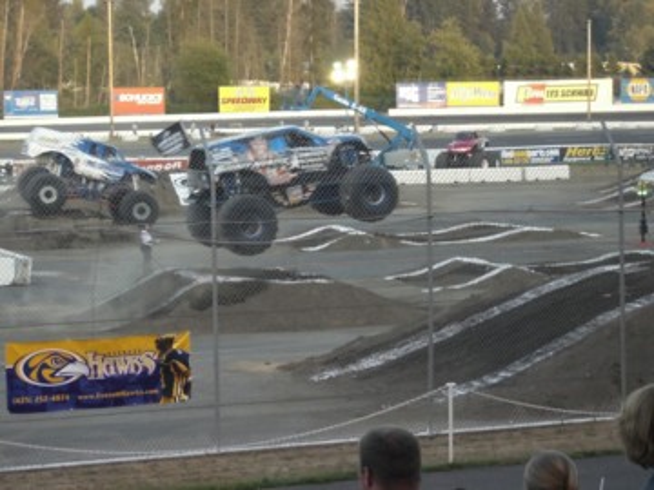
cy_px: 245
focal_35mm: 95
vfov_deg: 15.6
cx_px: 327
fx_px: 1795
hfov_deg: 20.7
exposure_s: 1/100
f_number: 4.9
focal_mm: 15.75
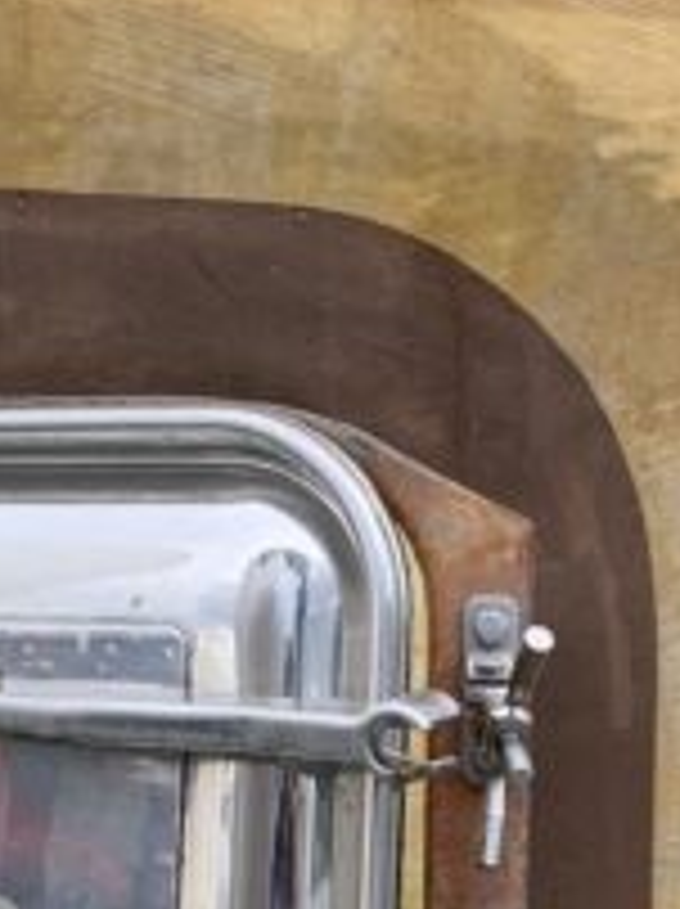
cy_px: 986
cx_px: 540
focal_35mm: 103
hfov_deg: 14.3
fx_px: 2704
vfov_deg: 18.4
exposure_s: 1/122
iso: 50
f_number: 1.8
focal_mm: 4.25
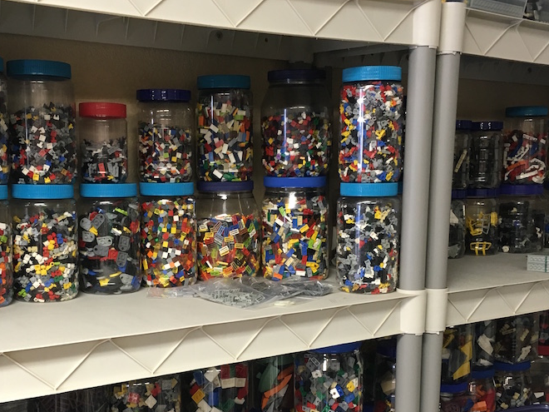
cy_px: 285
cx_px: 243
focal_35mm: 45
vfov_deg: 31.8
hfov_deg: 42.0
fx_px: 714
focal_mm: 4.15
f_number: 2.2
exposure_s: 1/30
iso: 100
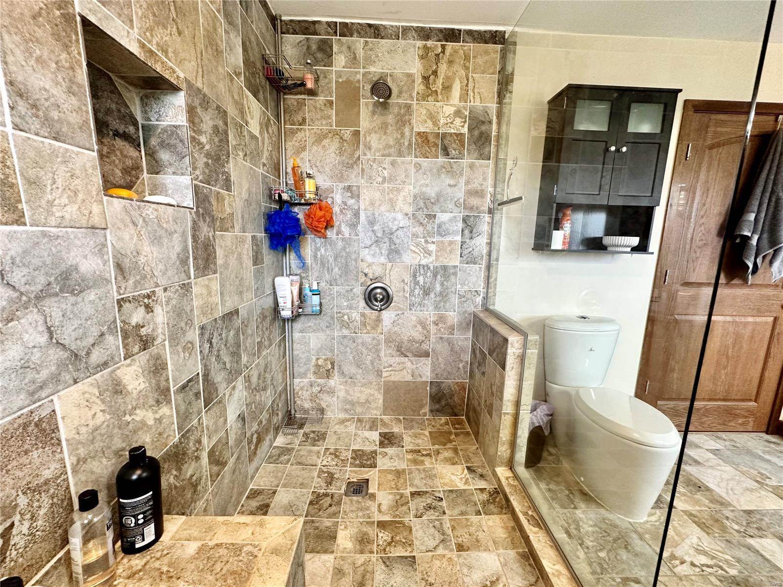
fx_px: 317
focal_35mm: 14
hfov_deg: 102.1
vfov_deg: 85.7
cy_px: 294
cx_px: 392
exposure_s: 1/60
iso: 250
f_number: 2.2
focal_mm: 2.22
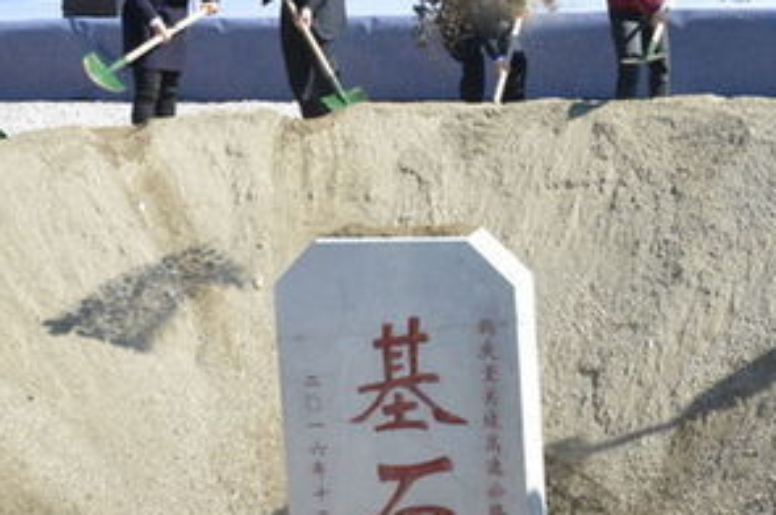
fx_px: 1335
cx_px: 762
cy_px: 62
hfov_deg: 30.3
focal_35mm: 62
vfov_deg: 21.4
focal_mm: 21
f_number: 8
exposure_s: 1/250
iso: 200
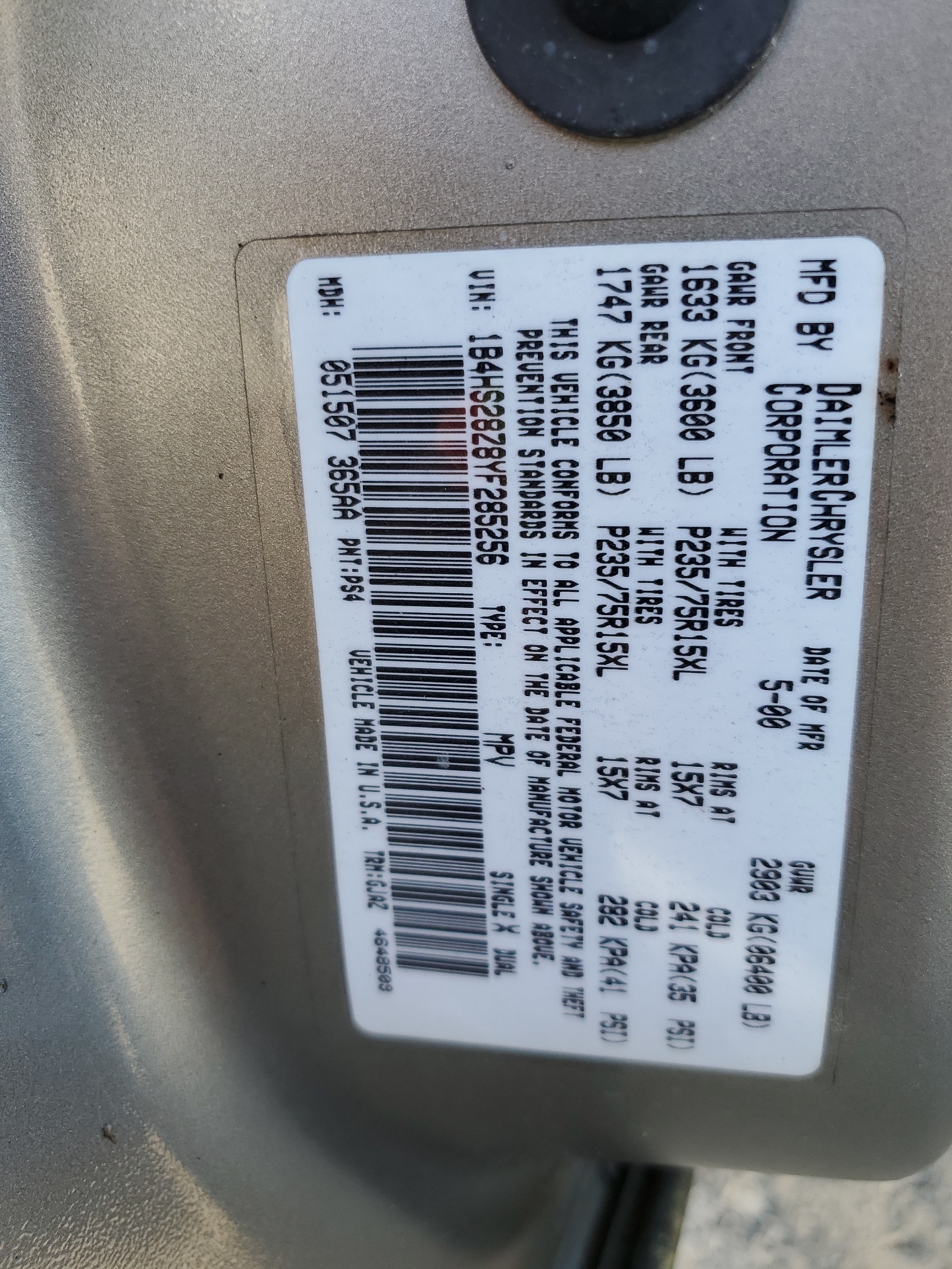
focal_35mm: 26
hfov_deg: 53.1
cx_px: 476
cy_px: 634
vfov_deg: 67.3
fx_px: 953
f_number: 1.5
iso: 50
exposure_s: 1/238
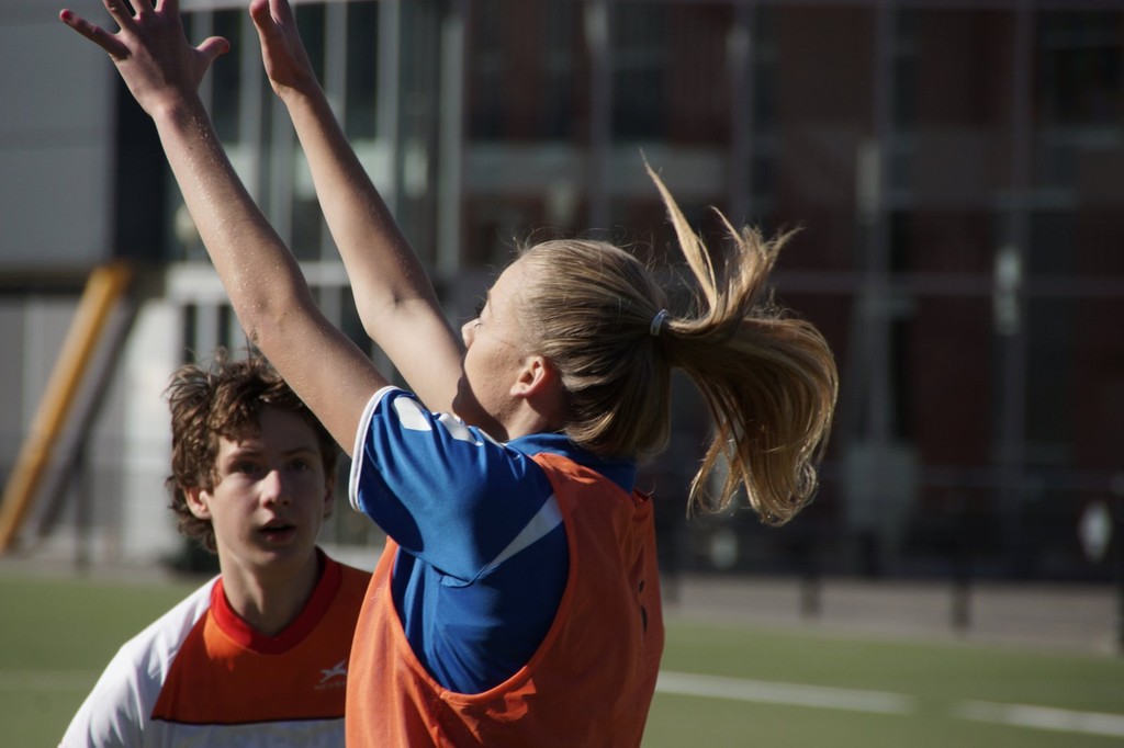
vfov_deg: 3.7
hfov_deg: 5.5
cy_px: 374
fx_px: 11704
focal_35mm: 375
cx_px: 562
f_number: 7.1
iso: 200
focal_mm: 250
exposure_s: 1/800
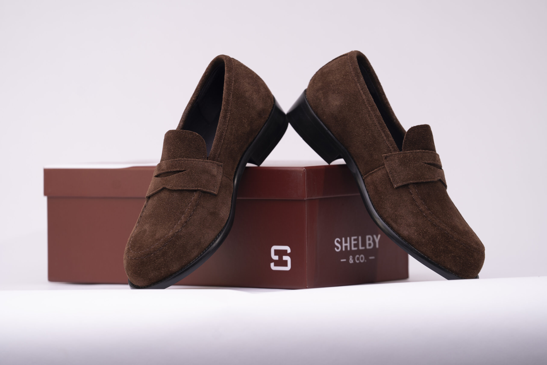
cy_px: 182
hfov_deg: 10.4
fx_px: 3008
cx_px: 274
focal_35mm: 198
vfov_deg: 6.9
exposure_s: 1/100
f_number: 5
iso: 100
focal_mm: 198
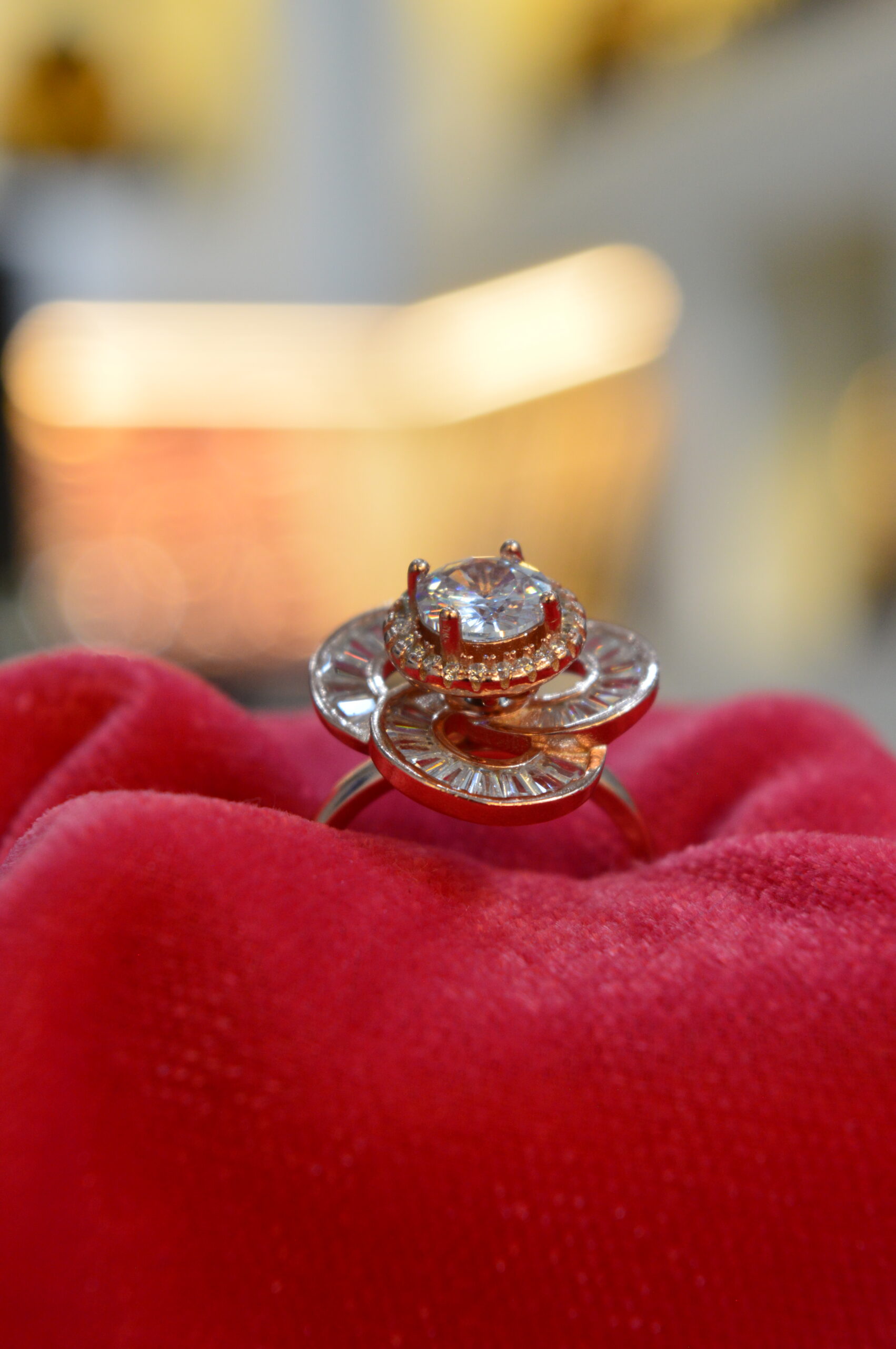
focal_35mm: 82
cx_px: 448
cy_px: 674
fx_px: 3086
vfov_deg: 24.6
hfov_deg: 16.5
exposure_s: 1/60
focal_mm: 55
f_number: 8
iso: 560
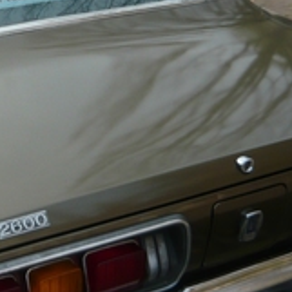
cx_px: -22
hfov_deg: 15.6
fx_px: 1040
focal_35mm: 109
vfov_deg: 15.9
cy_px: 85
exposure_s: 1/500
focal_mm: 5.5
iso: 100
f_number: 2.8
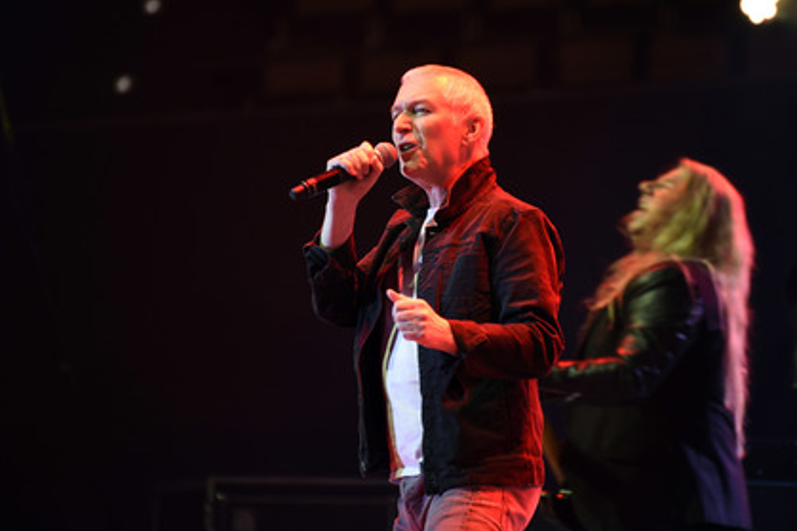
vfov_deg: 4.3
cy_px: 282
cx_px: 419
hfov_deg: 6.4
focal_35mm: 323
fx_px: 7148
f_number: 6.3
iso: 1250
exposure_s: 1/60
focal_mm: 300
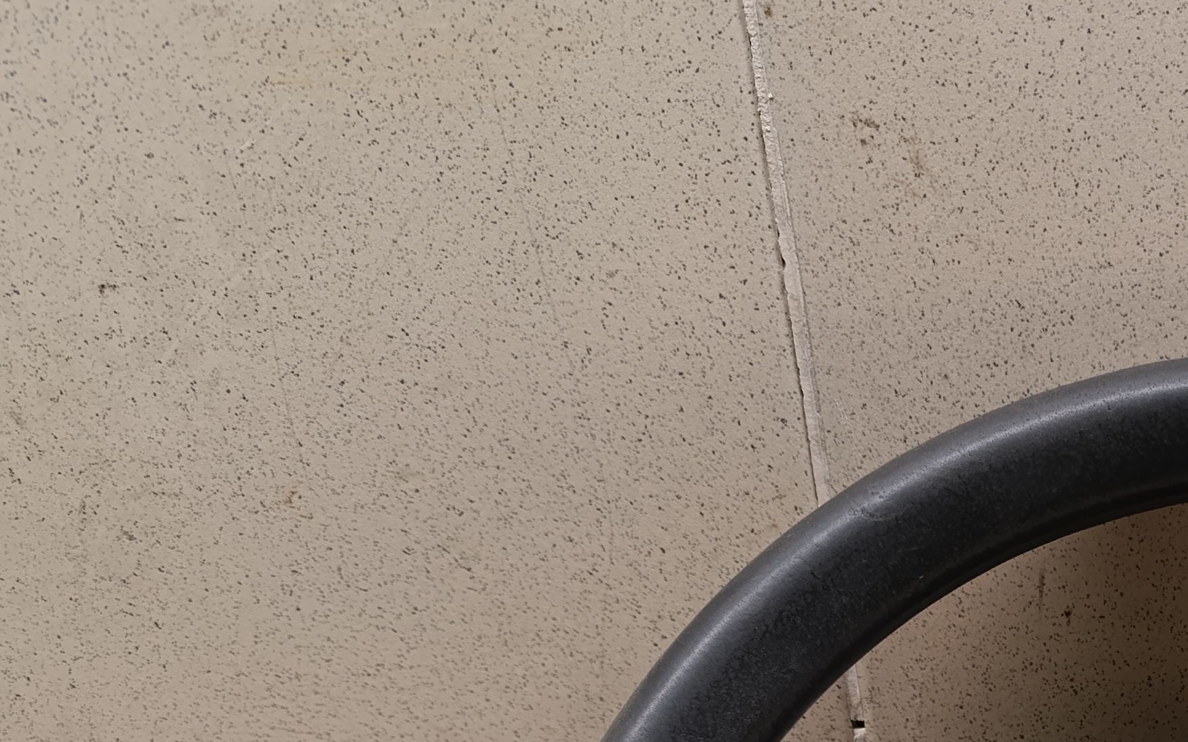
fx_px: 1845
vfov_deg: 20.3
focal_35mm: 57
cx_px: 1244
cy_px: 1026
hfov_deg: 32.2
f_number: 1.6
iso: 640
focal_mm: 6.14
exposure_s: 1/100
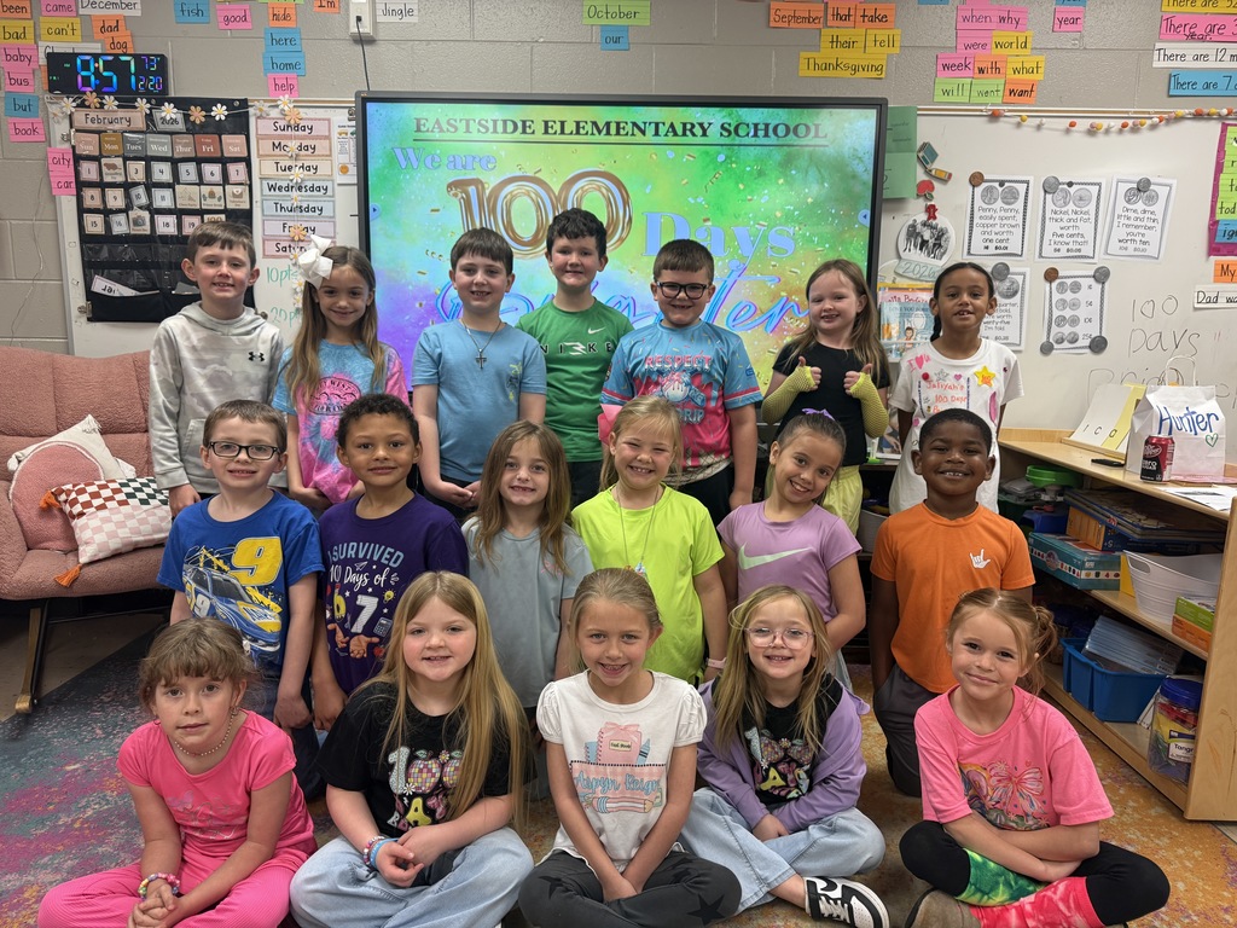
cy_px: 464
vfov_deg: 56.8
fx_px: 858
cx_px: 618
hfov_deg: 71.6
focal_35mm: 24
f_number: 1.78
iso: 160
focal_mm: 6.76
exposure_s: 1/120
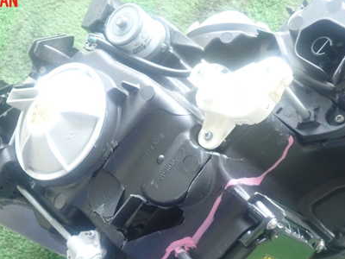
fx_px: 448
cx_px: 120
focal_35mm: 45
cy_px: 185
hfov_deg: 41.6
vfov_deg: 31.8
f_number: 2.3
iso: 800
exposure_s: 1/100
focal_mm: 5.5
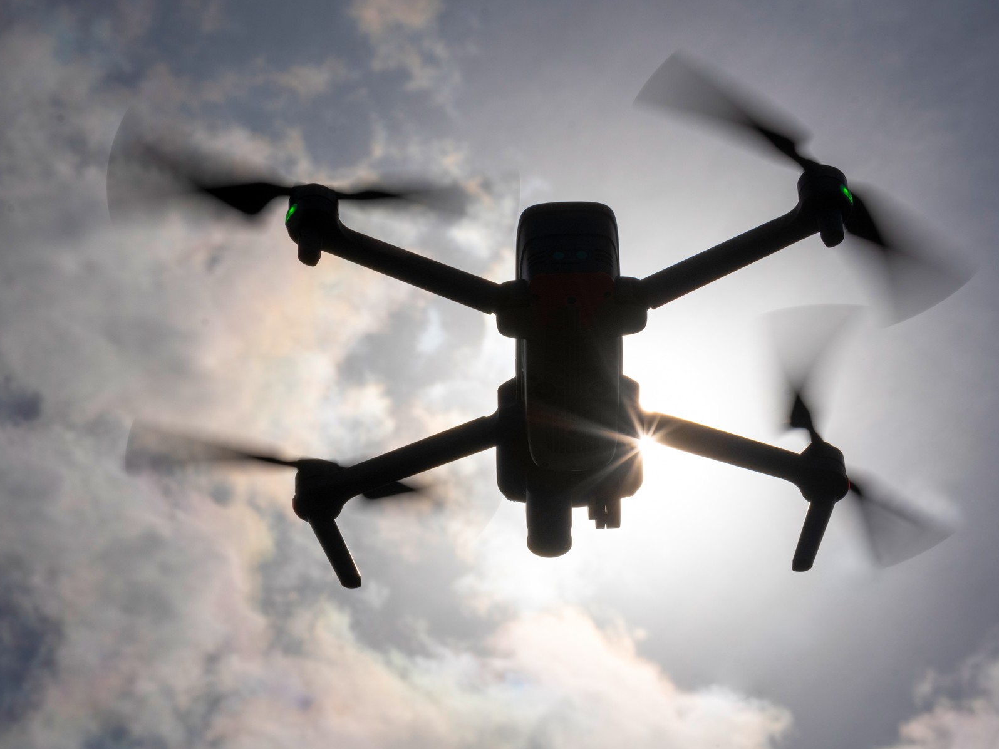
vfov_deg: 10.6
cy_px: 375
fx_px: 4040
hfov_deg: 14.1
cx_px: 459
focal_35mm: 140
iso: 160
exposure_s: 1/1250
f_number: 22
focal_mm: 86
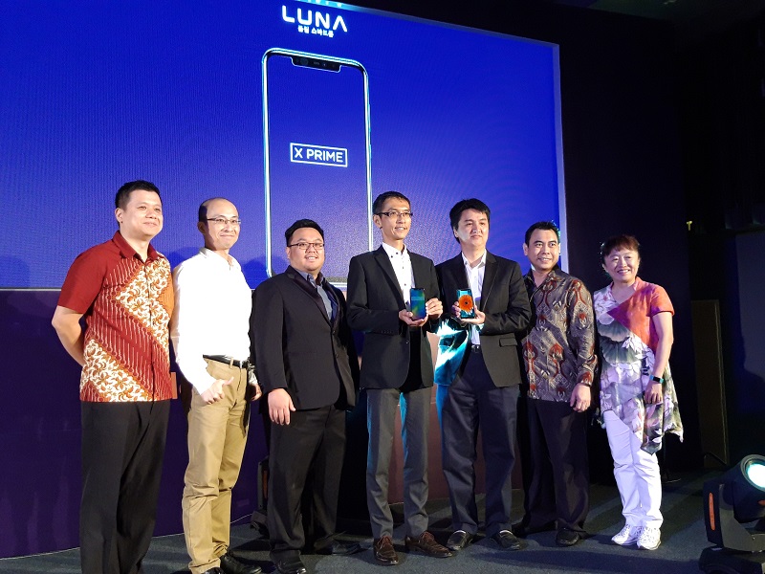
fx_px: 575
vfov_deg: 53.1
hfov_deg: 67.3
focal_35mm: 26
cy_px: 287
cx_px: 382
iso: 250
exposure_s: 1/50
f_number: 1.7
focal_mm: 3.93
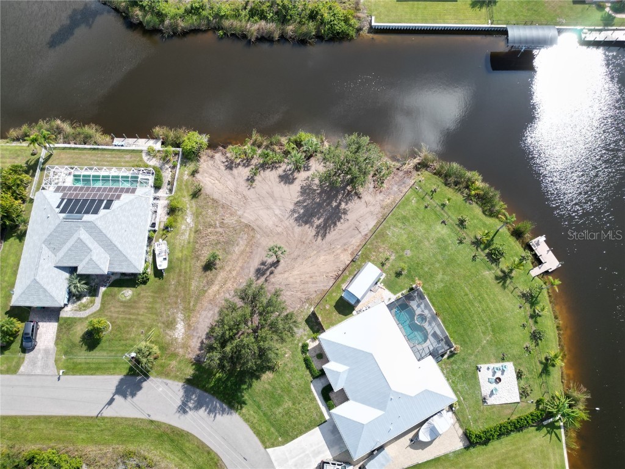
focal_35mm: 24
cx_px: 312
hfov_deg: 71.6
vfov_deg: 56.8
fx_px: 433
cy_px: 234
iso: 130
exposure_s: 1/2500
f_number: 1.7
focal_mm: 6.72
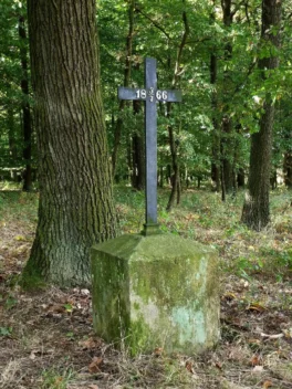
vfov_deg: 42.1
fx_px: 506
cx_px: 146
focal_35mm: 45
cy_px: 194
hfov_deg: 32.2
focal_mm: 8
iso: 400
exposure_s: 1/40
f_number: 4
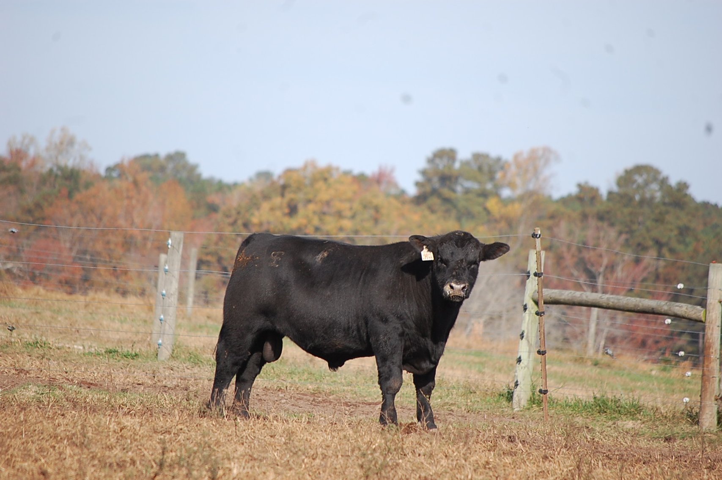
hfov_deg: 6.9
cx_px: 361
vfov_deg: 4.6
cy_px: 240
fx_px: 6011
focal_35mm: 300
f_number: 5.6
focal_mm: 200
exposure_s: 1/1000
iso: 400
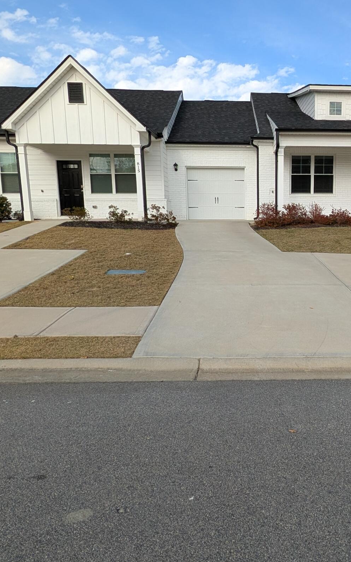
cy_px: 279
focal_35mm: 24
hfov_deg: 48.8
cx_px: 270
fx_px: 367
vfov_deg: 74.8
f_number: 1.7
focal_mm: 2.02
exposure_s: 1/3448
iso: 86
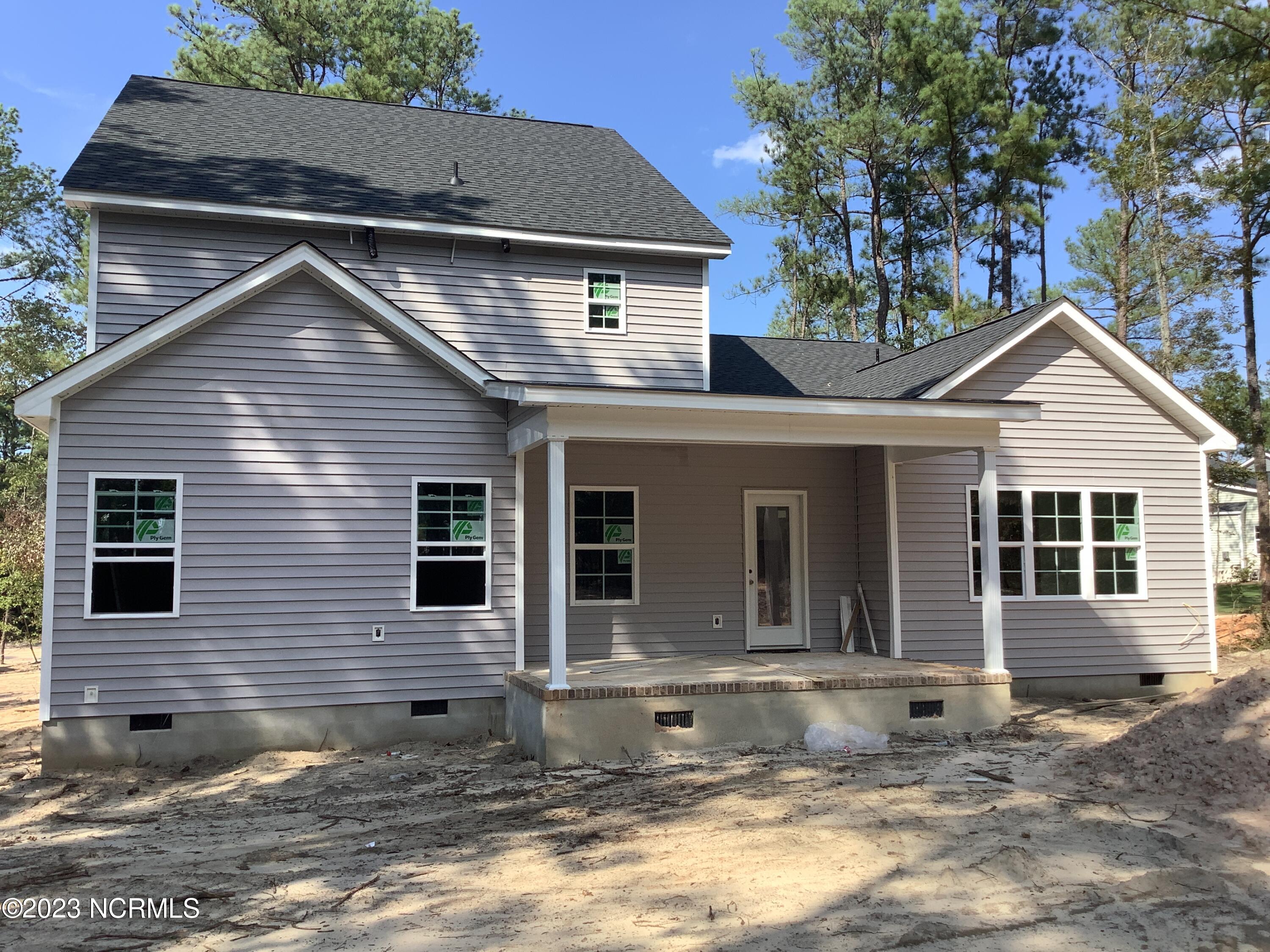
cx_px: 635
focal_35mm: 31
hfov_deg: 58.4
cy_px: 476
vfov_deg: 45.4
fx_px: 1137
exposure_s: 1/747
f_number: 2.4
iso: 25
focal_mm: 3.3
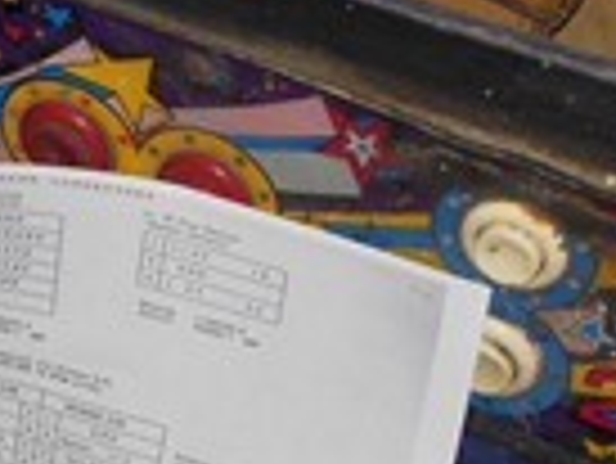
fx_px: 2209
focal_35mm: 124
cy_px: 473
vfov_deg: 11.8
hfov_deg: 15.7
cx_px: 72
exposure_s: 1/30
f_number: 3.6
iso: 200
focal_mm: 6.8
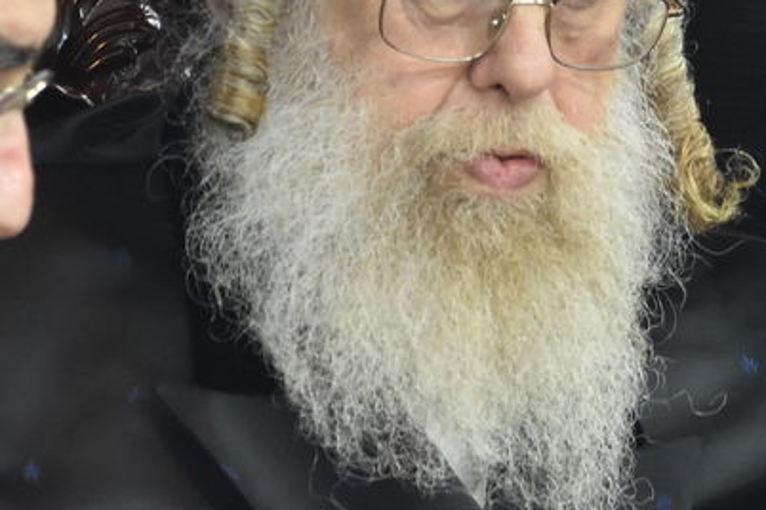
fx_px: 15574
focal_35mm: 732
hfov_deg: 2.8
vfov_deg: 1.9
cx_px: 8
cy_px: 166
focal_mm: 140
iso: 1600
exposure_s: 1/60
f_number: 5.6
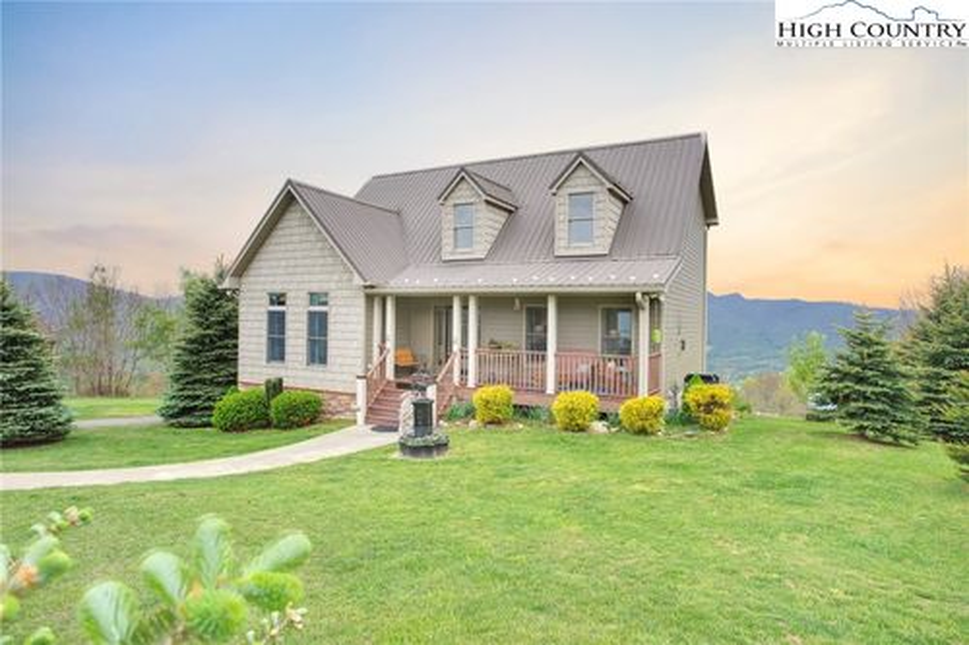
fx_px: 565
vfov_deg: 59.5
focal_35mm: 21
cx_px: 484
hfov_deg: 81.2
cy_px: 322
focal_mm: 21
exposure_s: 1/80
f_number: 9
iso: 125
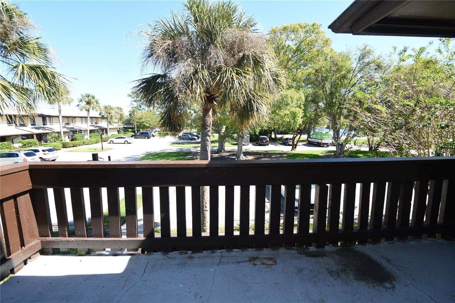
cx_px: 228
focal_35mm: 15
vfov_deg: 77.3
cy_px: 152
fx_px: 190
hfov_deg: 100.4
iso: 100
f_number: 5.6
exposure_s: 1/125
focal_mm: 10
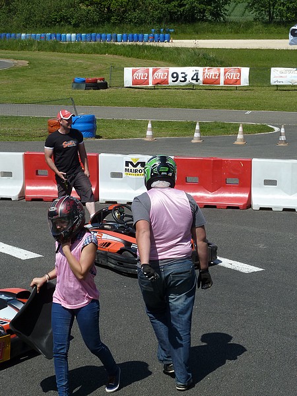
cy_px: 198
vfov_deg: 21.8
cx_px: 148
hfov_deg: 16.4
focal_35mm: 90
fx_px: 1030
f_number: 5
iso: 80
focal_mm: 14.7
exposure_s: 1/640
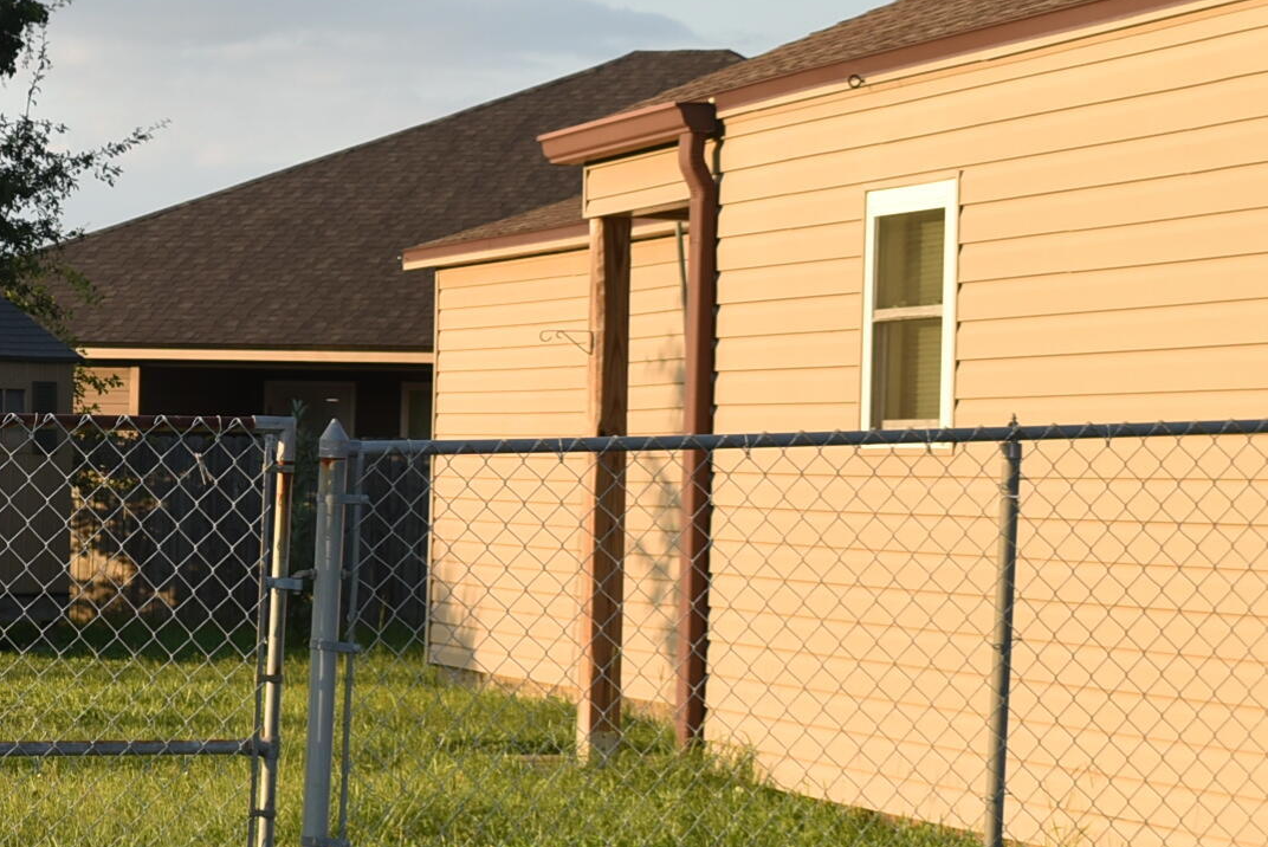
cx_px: -57
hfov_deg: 15.0
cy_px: 438
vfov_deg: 10.2
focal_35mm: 134
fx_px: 4722
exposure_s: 1/125
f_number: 5.6
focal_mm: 32
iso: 100
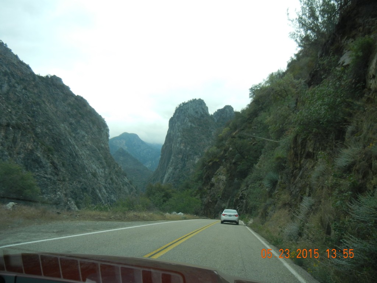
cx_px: 188
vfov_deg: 46.8
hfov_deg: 60.0
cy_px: 142
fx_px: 327
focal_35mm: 30
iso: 160
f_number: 3.5
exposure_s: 1/879
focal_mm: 5.4
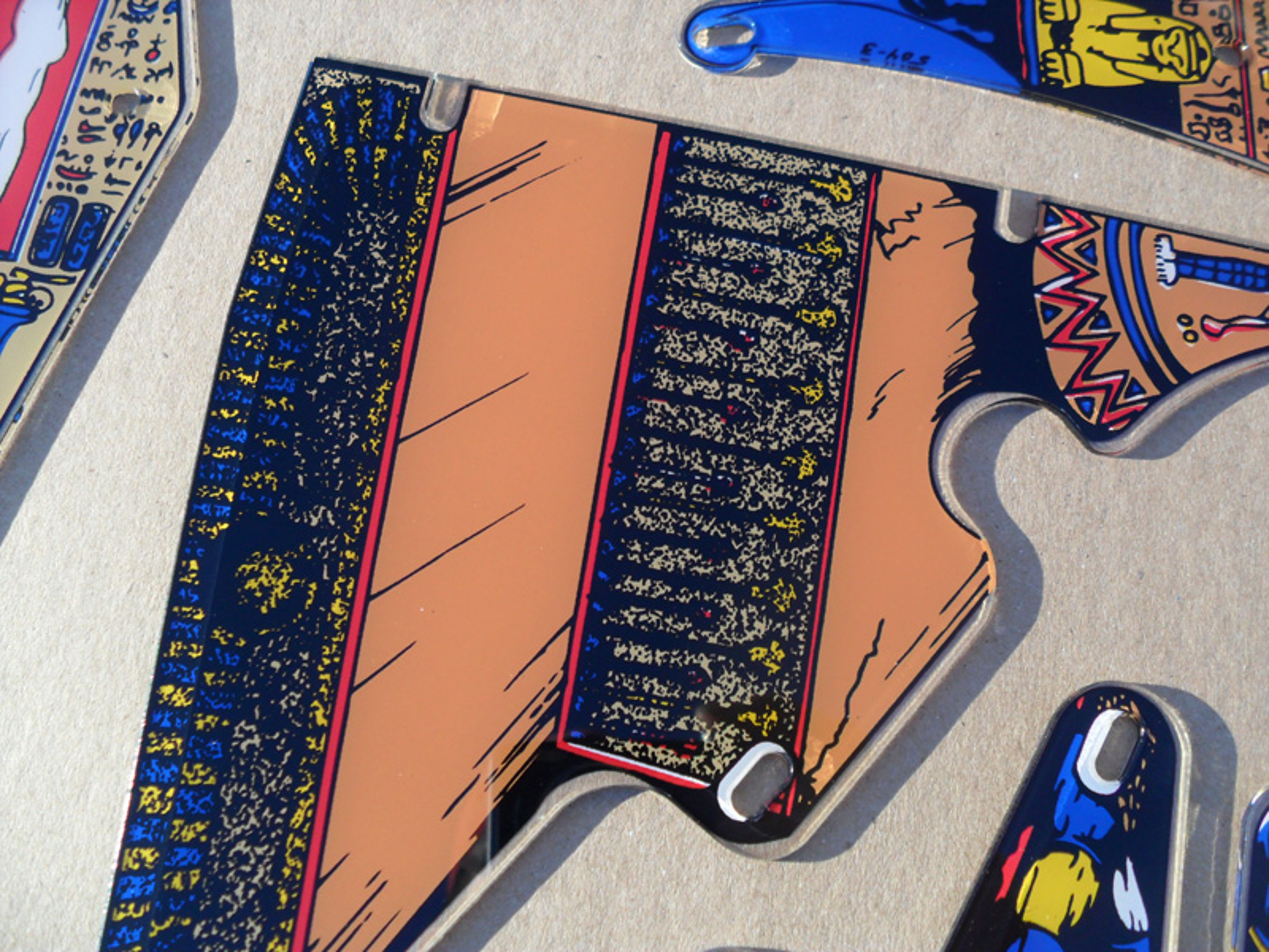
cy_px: 476
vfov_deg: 40.7
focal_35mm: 35
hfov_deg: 52.6
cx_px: 634
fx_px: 1283
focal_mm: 6.3
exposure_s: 1/500
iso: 80
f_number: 3
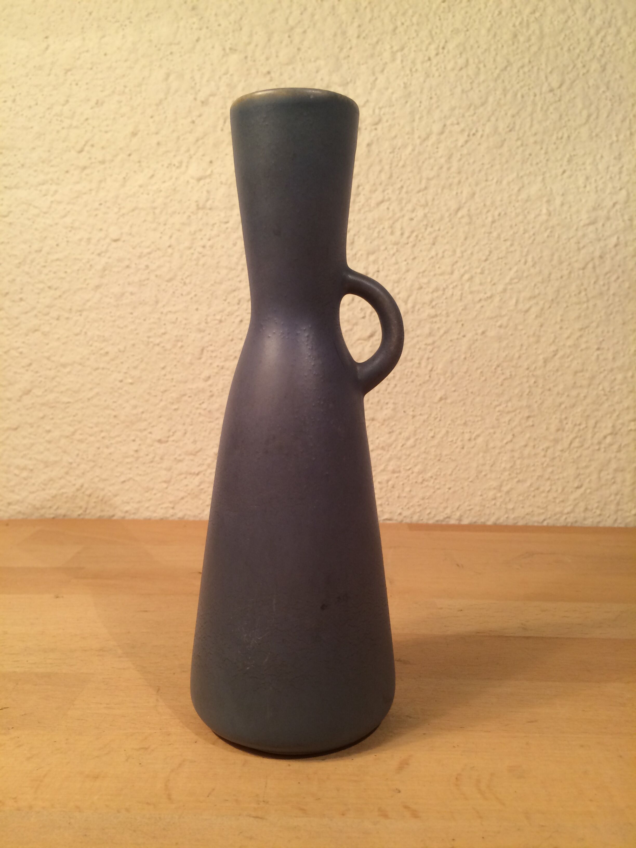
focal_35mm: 29
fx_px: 710
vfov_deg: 61.7
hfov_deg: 48.2
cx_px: 318
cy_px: 424
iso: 50
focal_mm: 4.15
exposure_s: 1/33
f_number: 2.2
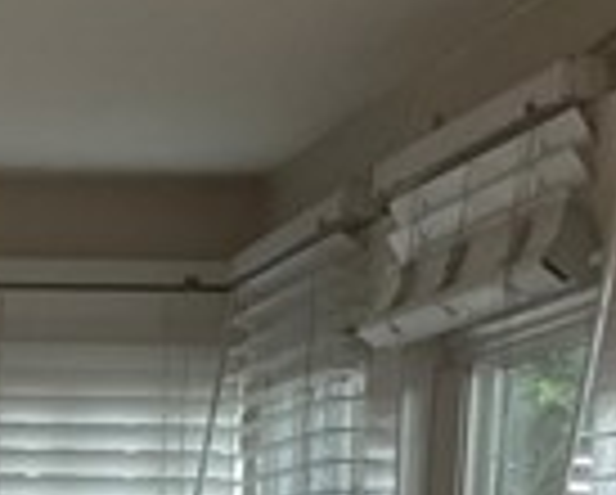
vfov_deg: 11.1
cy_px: 810
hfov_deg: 13.6
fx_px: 2410
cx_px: -355
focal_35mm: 132
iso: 125
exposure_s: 1/60
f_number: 1.8
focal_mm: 3
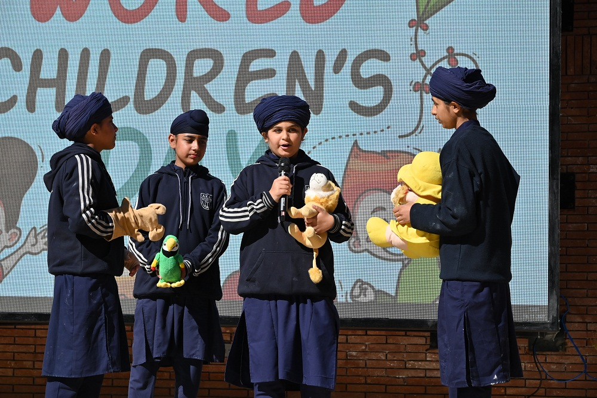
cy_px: 199
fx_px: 1707
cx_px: 298
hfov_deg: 19.8
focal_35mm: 103
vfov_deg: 13.3
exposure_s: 1/800
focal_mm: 103
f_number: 9
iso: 250
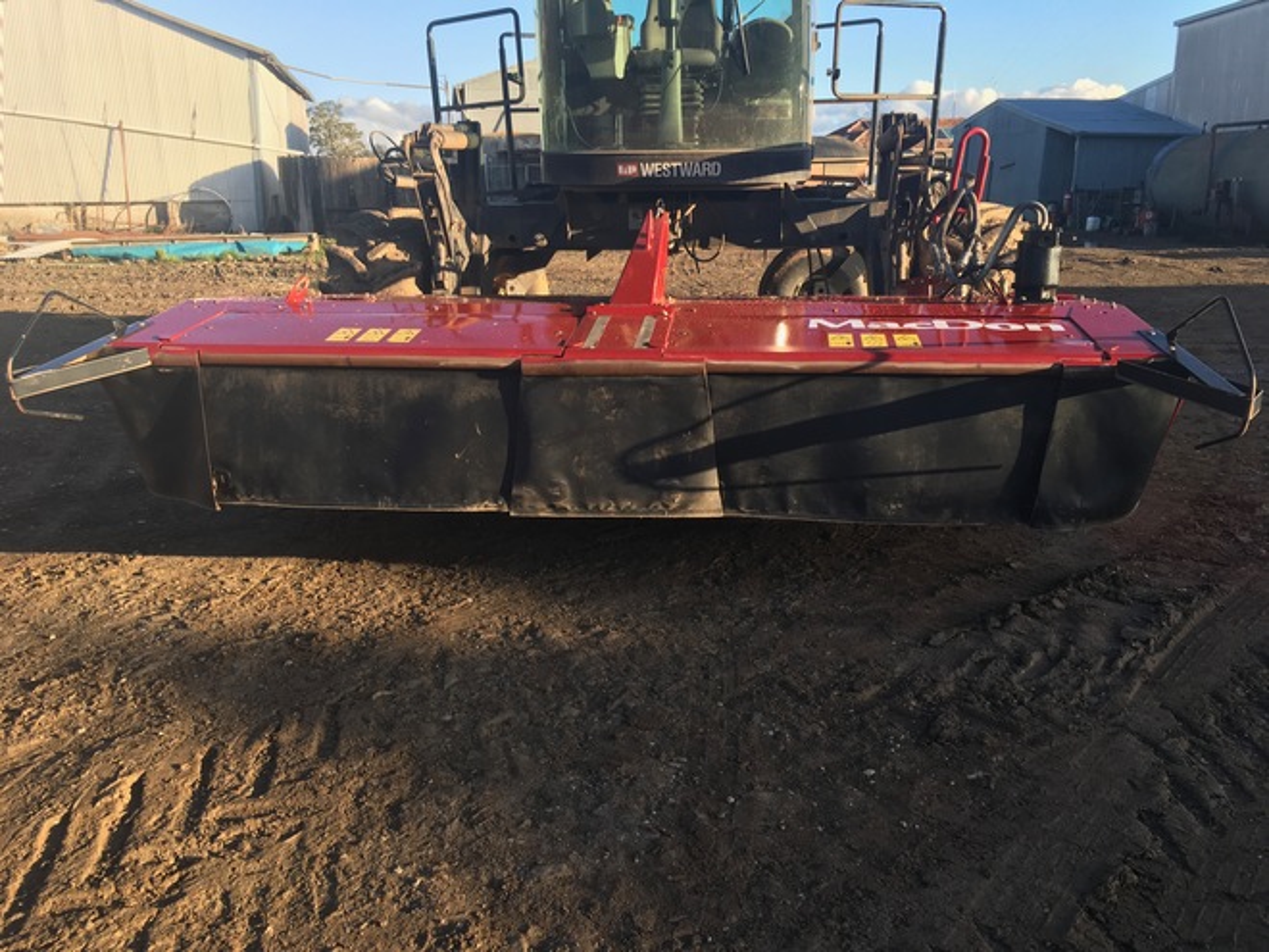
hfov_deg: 61.7
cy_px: 476
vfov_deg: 48.2
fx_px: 1063
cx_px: 634
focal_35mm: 29
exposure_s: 1/370
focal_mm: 4.15
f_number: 2.2
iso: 25
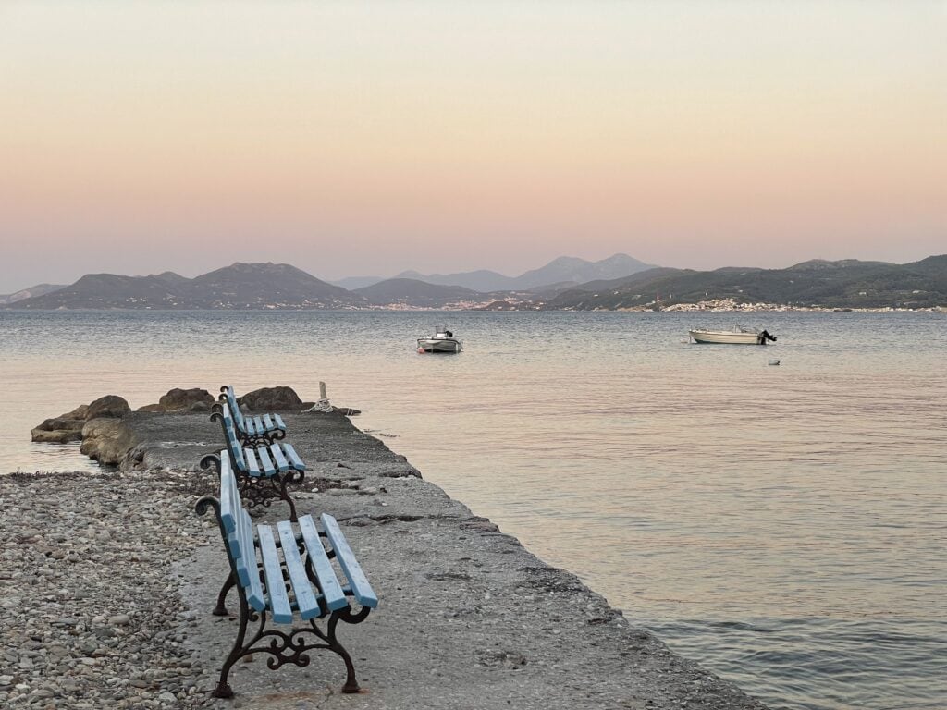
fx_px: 1423
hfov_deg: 36.8
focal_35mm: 52
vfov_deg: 28.0
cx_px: 474
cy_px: 355
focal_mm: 6
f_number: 2
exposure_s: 1/99
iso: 40
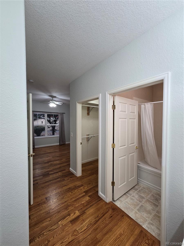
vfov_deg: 106.2
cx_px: 92
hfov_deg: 89.9
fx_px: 92
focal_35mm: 13
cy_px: 123
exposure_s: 1/60
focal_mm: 2.2
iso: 100
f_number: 2.2
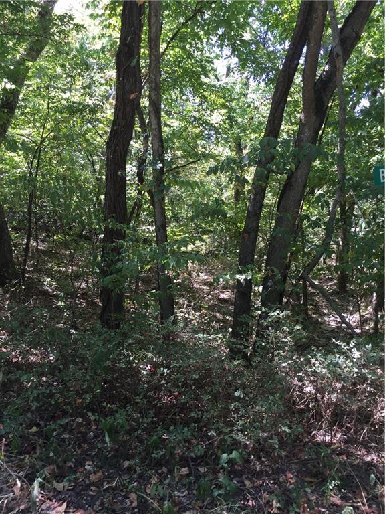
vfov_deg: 61.7
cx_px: 192
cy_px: 257
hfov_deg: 48.2
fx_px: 430
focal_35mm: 29
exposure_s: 1/120
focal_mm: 4.15
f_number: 2.2
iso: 50
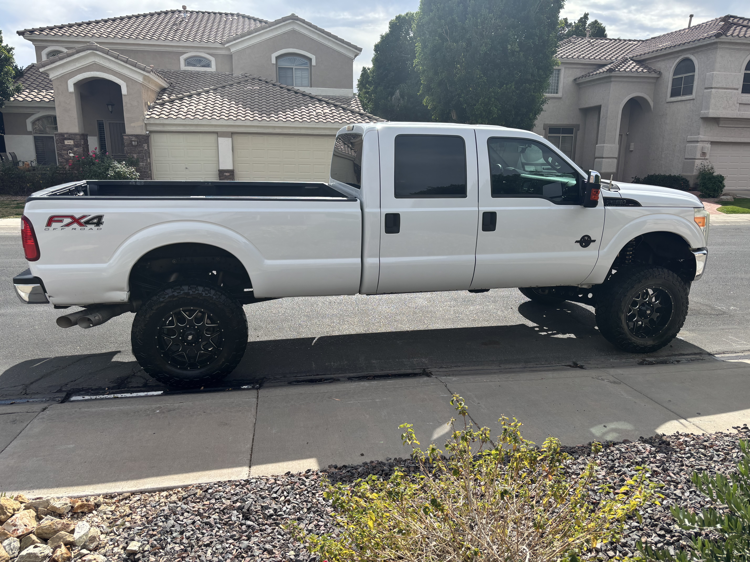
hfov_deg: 67.3
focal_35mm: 26
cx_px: 375
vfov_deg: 53.1
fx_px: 563
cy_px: 281
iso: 50
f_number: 1.6
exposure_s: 1/2710
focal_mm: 5.96
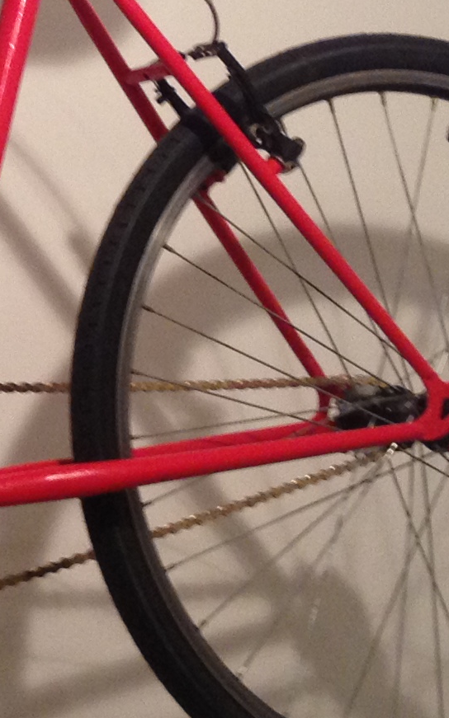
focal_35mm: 139
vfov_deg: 14.9
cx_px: -348
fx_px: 2723
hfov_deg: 9.0
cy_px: 92
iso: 125
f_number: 2.4
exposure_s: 1/20
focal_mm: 4.28
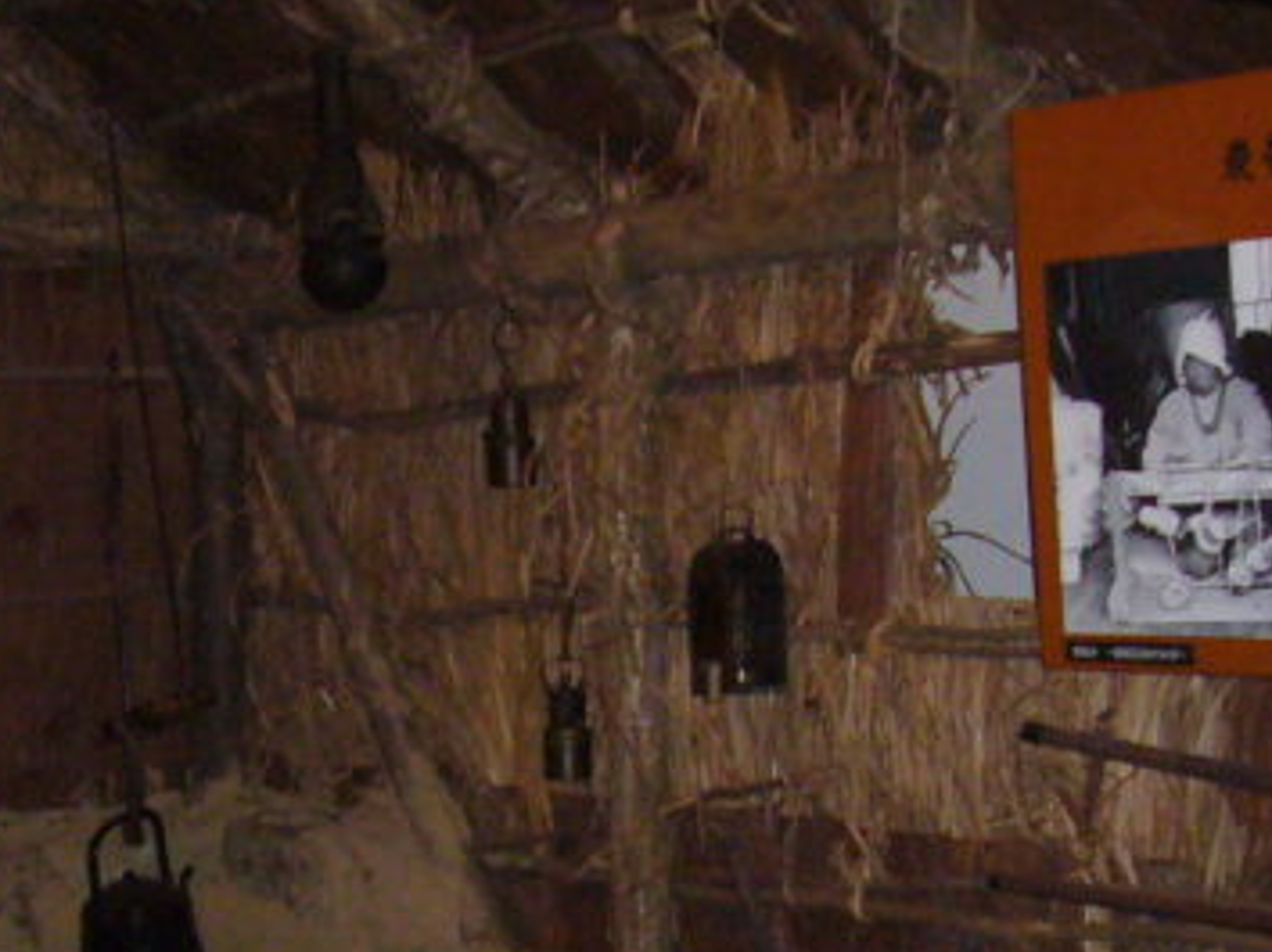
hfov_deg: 23.8
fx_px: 2974
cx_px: 295
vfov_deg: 17.4
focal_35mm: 81
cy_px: 1142
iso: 200
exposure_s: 1/30
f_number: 2.8
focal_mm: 4.6
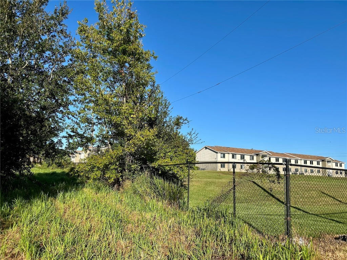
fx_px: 261
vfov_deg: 53.1
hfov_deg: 67.3
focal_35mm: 26
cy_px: 130
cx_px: 174
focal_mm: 5.7
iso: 50
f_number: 1.5
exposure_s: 1/3571
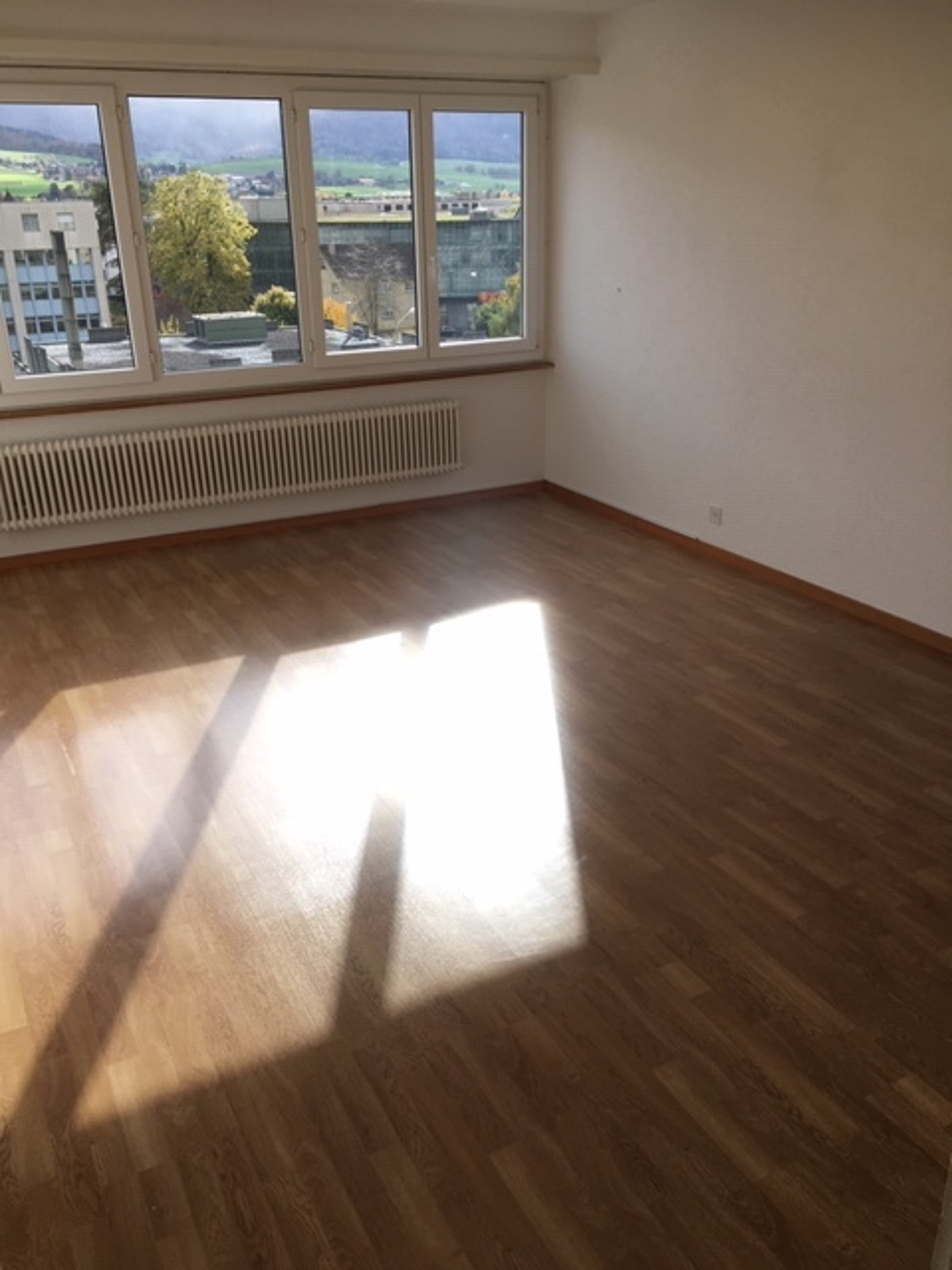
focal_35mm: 29
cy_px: 635
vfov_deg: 61.7
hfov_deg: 48.2
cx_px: 476
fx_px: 1063
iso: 25
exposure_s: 1/403
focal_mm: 4.15
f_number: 2.2
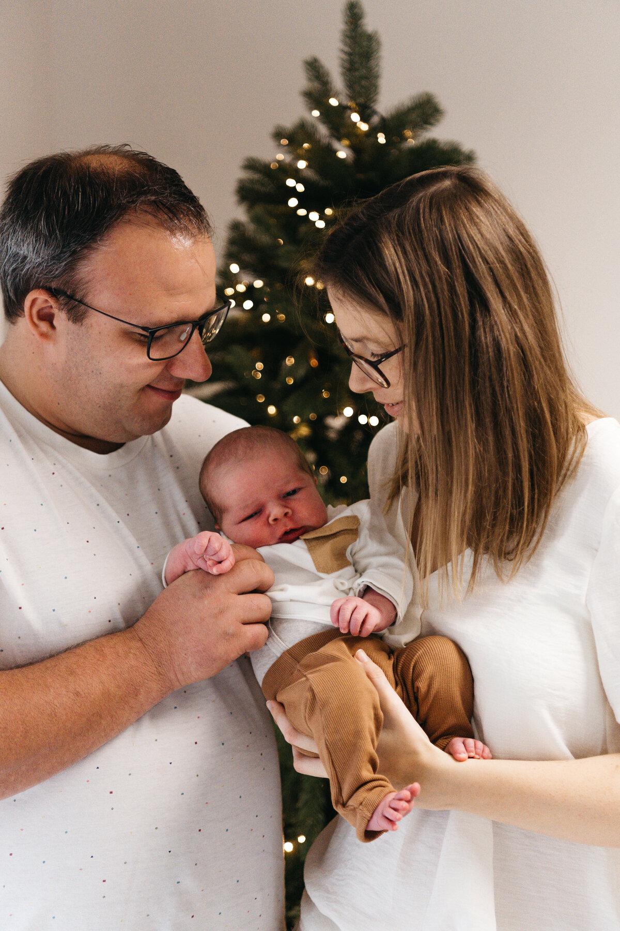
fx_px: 1498
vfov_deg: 34.5
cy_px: 466
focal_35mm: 58
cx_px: 310
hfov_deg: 23.4
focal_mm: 58
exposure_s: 1/400
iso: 1250
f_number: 2.8
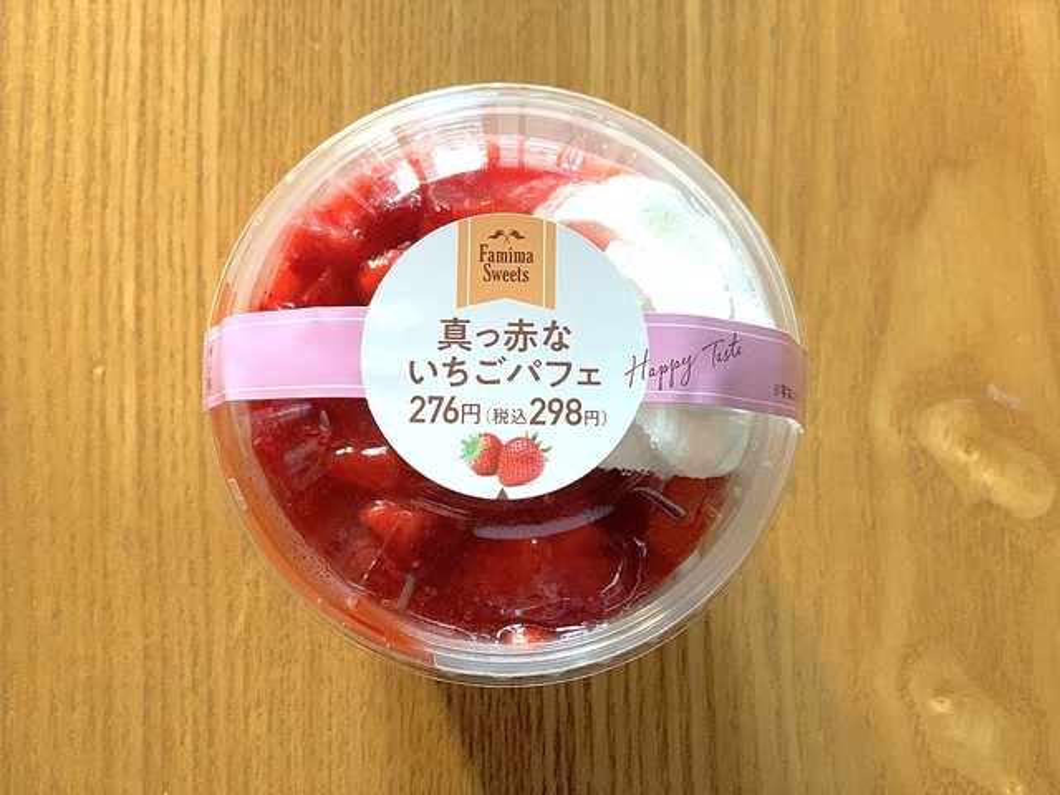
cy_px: 398
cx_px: 530
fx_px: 1592
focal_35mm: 52
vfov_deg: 28.0
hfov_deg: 36.8
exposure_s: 1/60
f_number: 2.4
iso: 320
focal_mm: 6
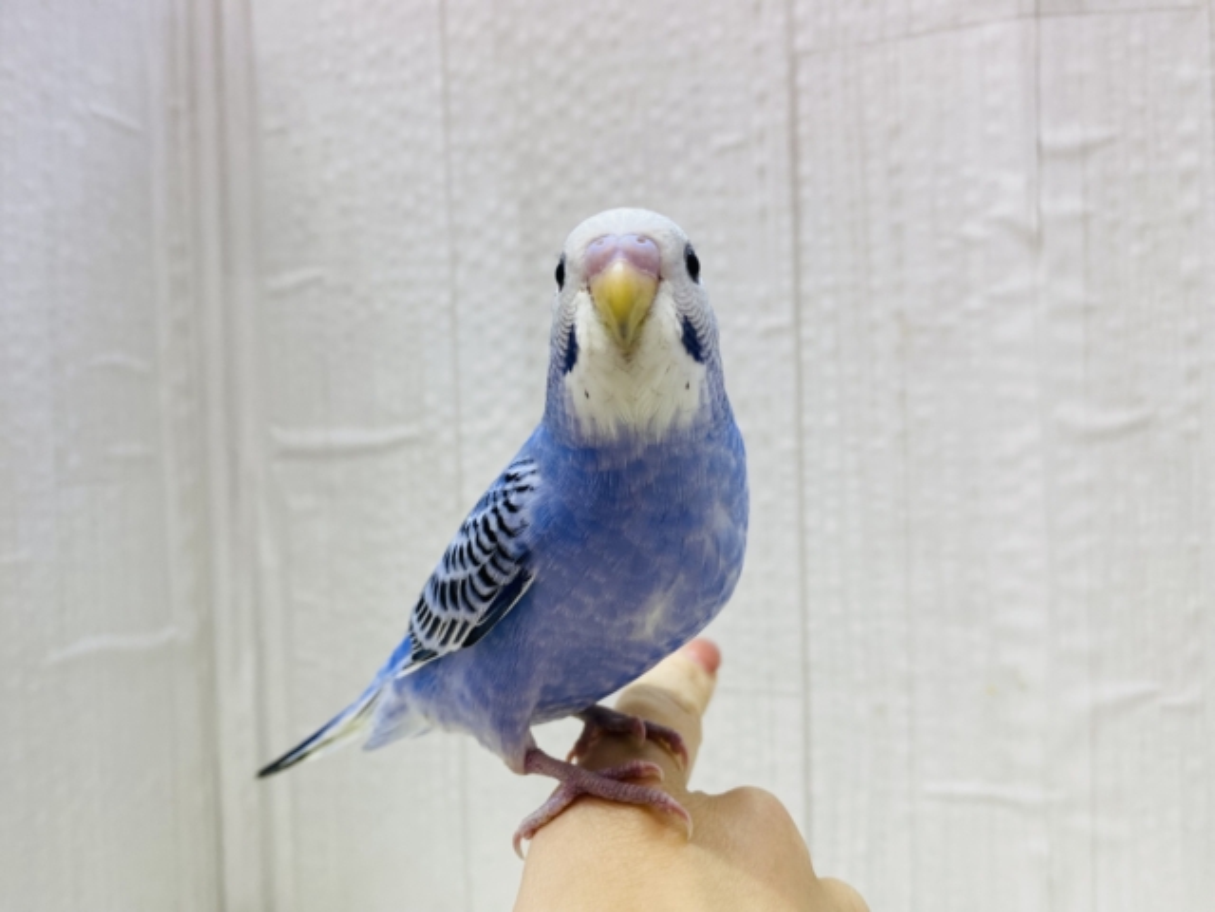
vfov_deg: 54.9
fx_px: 877
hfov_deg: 69.4
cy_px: 456
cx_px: 608
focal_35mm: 25
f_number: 1.8
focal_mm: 4.25
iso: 80
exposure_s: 1/100
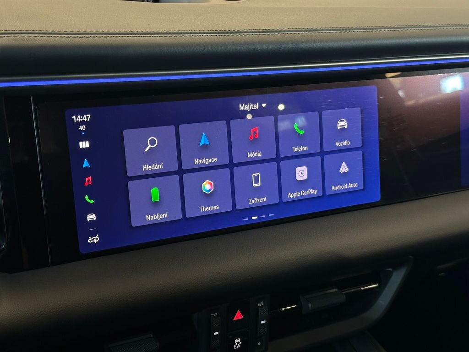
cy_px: 176
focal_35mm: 48
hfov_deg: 39.7
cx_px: 234
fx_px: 650
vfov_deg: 30.3
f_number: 1.78
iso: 250
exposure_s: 1/50
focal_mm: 6.86
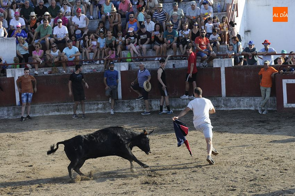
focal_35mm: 117
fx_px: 958
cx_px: 148
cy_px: 98
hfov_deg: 17.5
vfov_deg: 11.7
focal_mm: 78
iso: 250
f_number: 5.6
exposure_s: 1/320
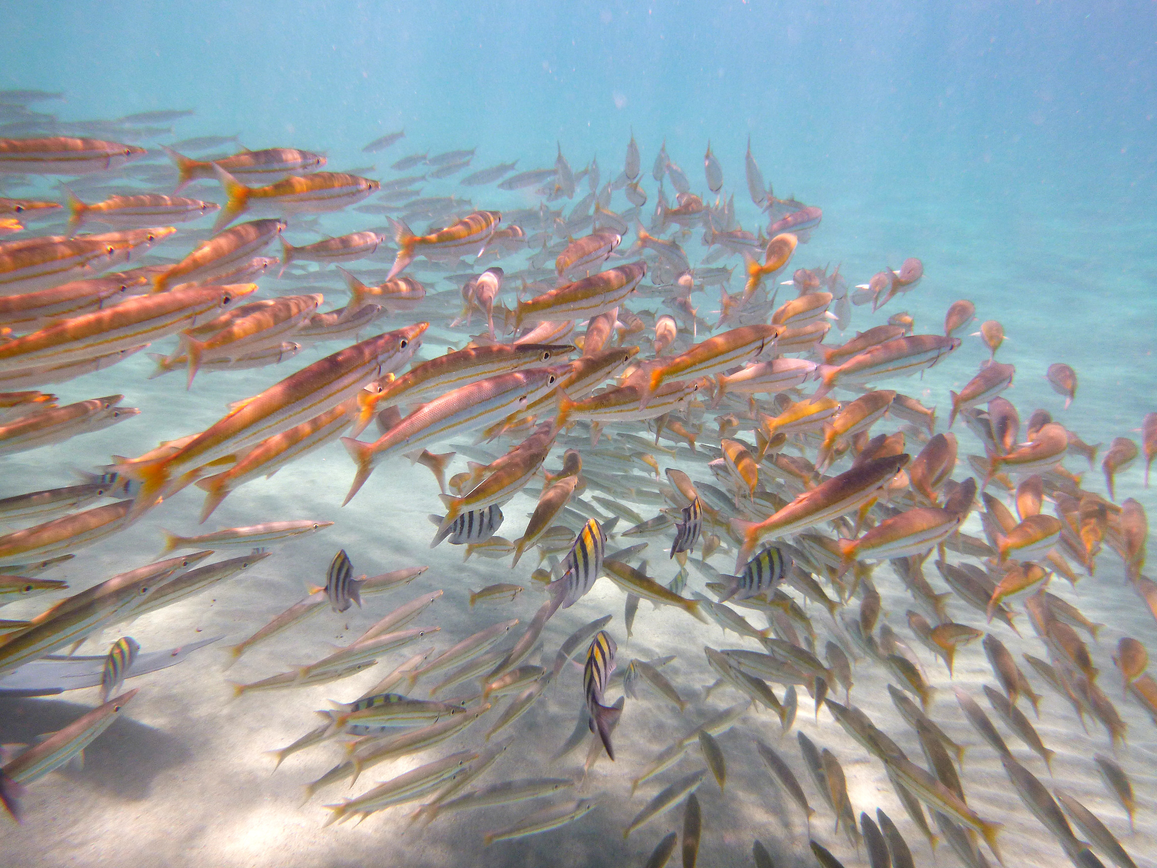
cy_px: 434
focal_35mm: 29
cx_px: 578
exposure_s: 1/200
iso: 100
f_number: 4.1
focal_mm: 5.2
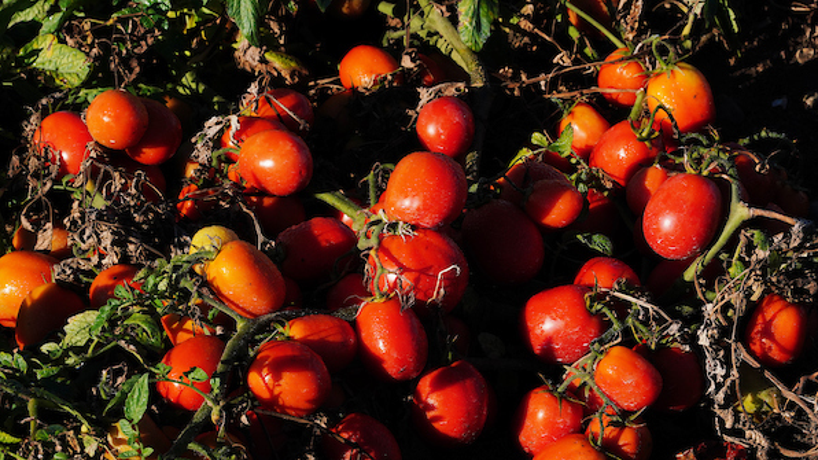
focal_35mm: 174
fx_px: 3773
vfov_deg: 7.0
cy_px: 273
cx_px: 409
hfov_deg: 12.4
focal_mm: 165
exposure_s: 1/500
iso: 640
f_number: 22
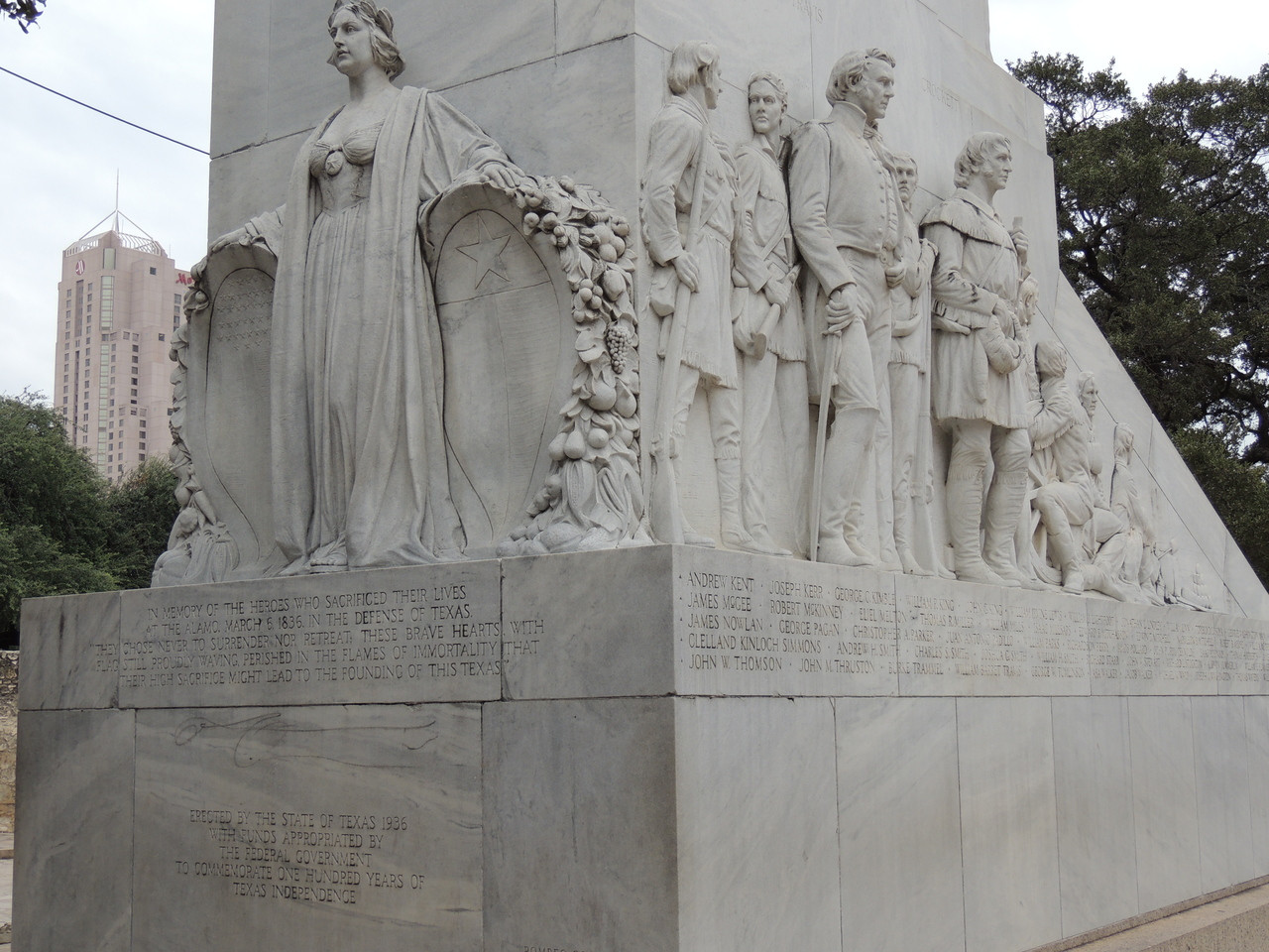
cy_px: 476
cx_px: 634
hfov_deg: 40.4
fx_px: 1723
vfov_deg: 30.9
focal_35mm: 47
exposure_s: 1/100
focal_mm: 8.3
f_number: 3.5
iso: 100
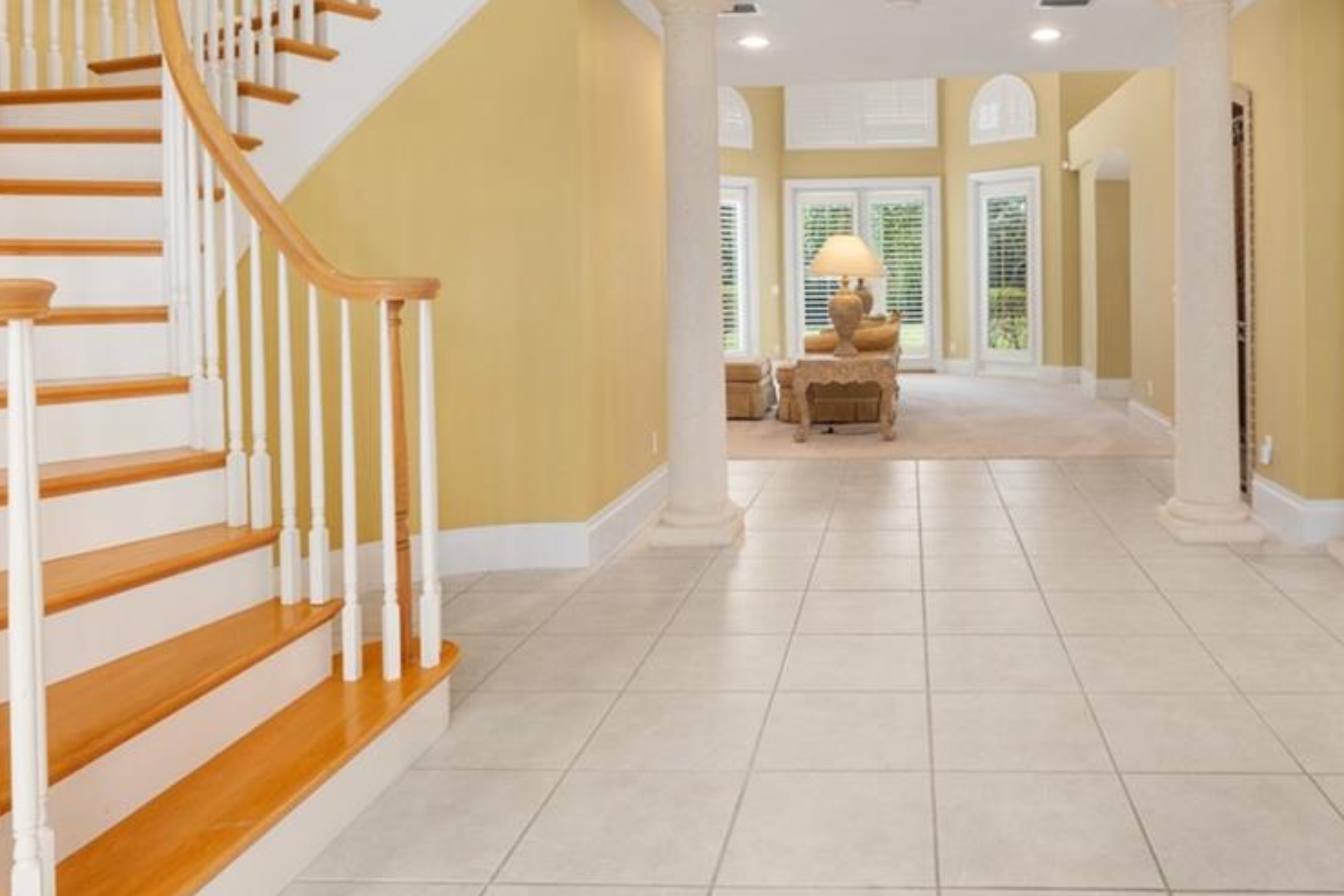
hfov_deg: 68.0
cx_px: 863
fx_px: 971
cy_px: 299
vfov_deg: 48.7
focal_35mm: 26
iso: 250
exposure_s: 1/15
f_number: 7.1
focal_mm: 12
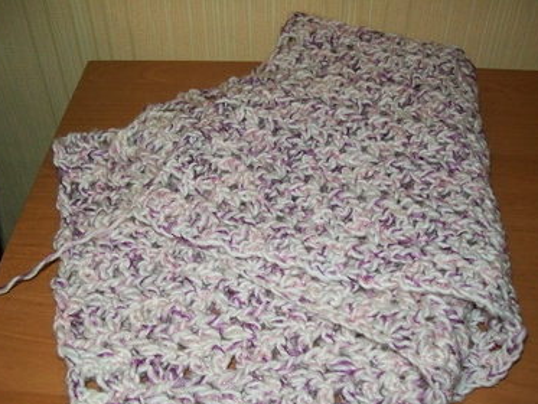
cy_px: 242
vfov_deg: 35.0
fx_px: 637
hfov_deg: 45.7
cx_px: 283
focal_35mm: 41
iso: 160
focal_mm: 6.1
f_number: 2.7
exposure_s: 1/60
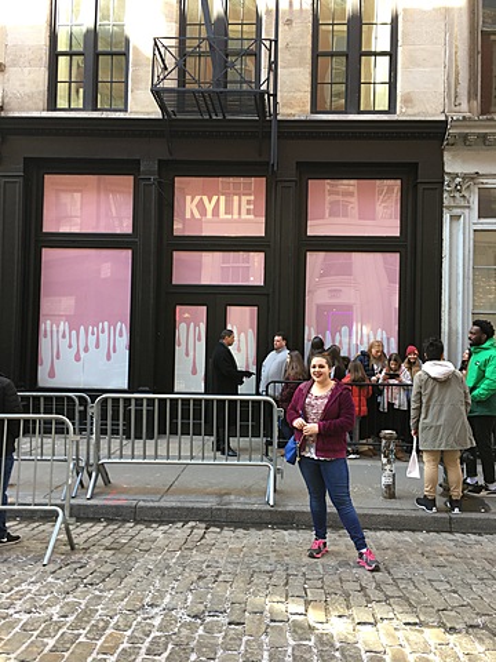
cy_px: 331
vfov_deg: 61.7
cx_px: 248
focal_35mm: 29
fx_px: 554
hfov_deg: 48.2
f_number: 2.2
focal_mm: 4.15
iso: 25
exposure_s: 1/60
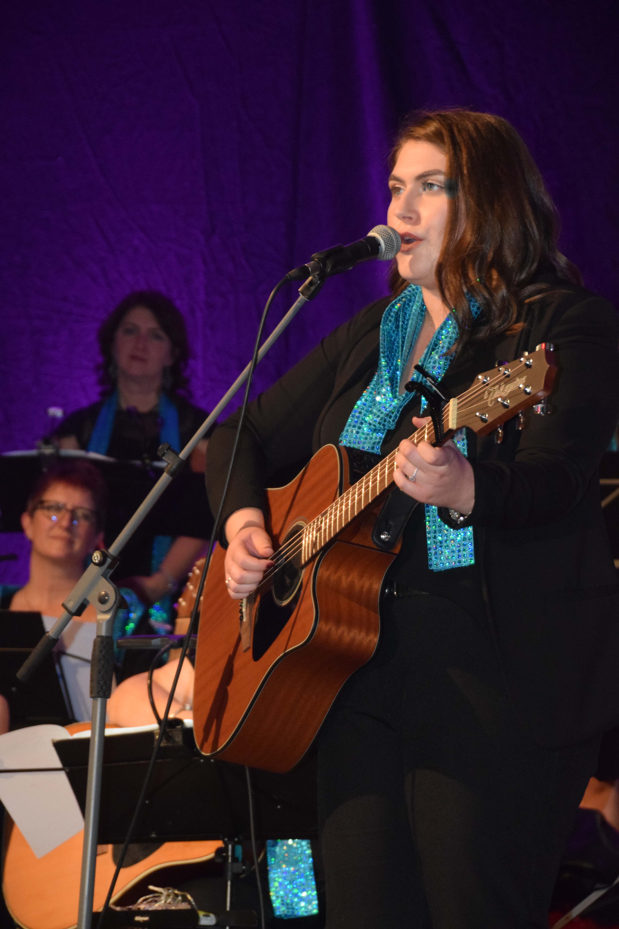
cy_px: 464
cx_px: 310
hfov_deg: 9.1
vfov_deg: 13.7
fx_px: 3868
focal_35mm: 150
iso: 3200
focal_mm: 100
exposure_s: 1/60
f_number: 6
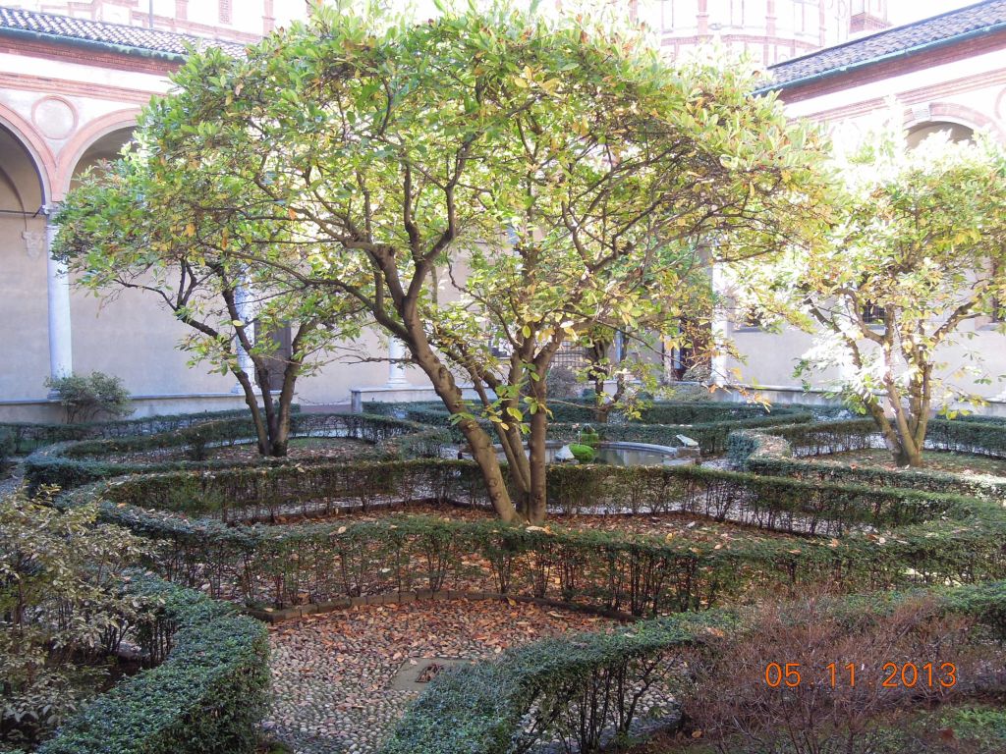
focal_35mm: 31
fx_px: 901
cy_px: 377
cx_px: 503
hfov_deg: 58.4
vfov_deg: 45.4
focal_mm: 5.5
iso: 160
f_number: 3
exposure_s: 1/60
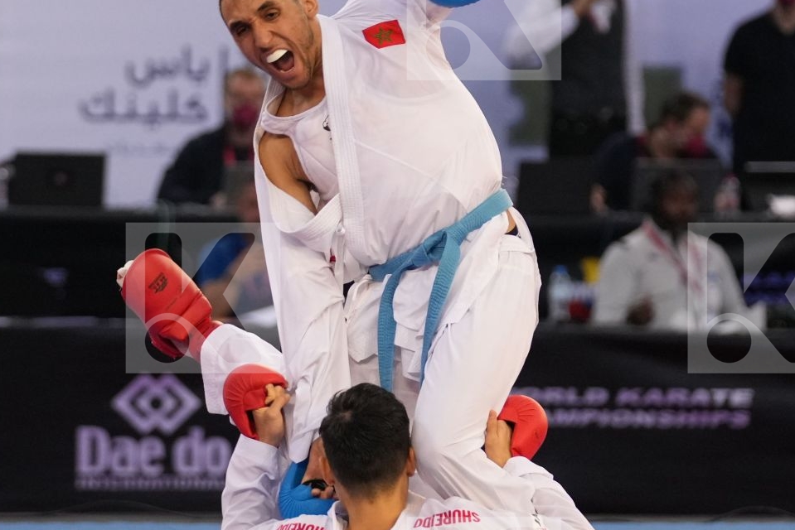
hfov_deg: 4.9
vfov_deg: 3.2
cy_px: 298
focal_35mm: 424
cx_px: 484
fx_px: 9366
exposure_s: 1/1000
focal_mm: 151
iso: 2000
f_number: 2.8
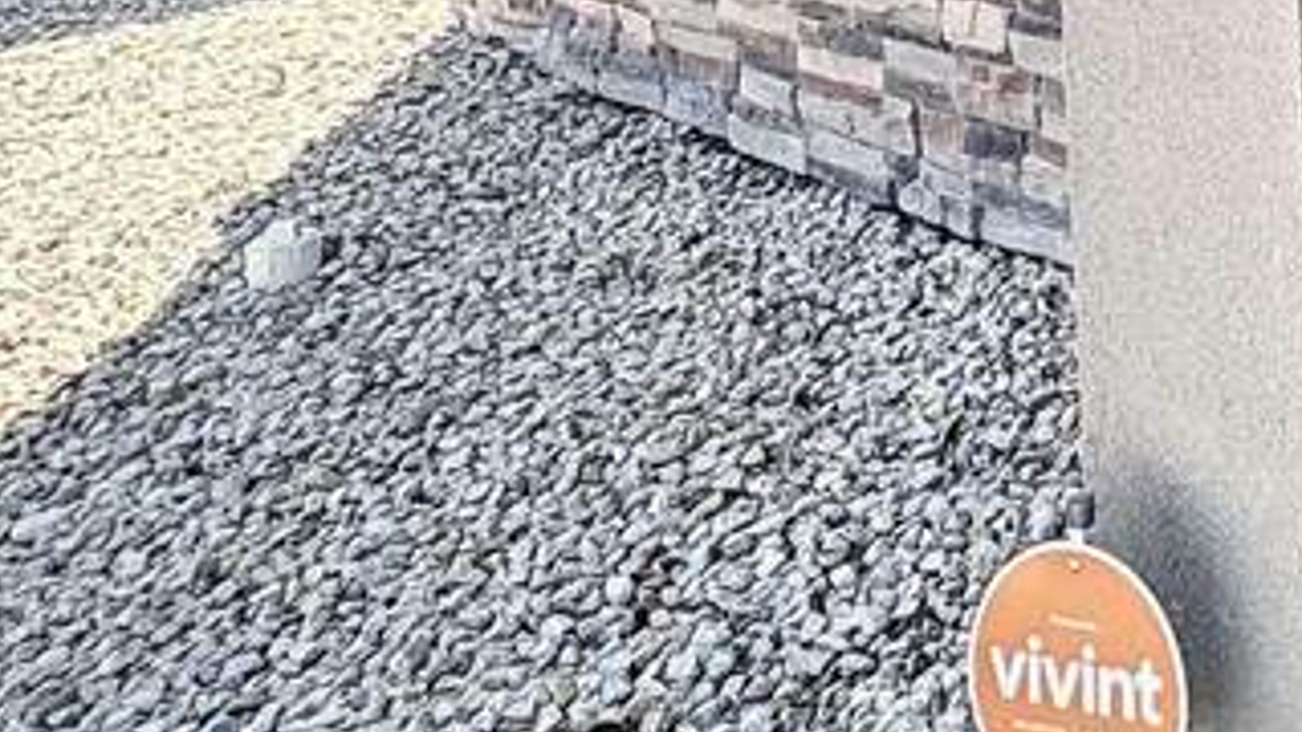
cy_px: -598
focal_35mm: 61
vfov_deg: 16.4
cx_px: 1941
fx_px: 2106
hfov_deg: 25.8
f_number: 2.2
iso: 40
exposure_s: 1/232
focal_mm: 2.22
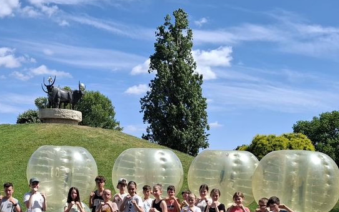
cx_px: 122
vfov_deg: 26.8
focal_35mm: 46
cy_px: 201
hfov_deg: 43.1
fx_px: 425
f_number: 1.8
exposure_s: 1/1721
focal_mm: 5.54
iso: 50
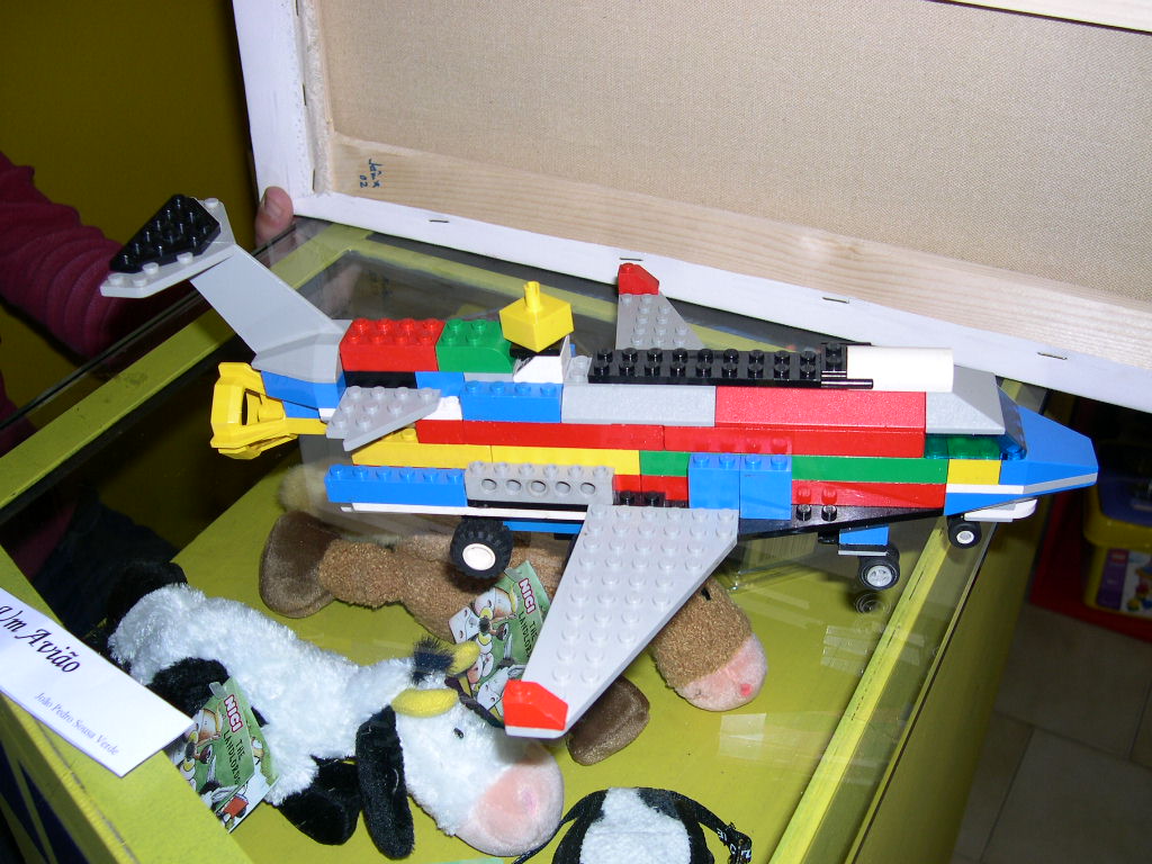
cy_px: 432
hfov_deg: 49.0
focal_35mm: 38
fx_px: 1265
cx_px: 576
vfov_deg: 37.7
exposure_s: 1/60
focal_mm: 8
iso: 100
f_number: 2.8
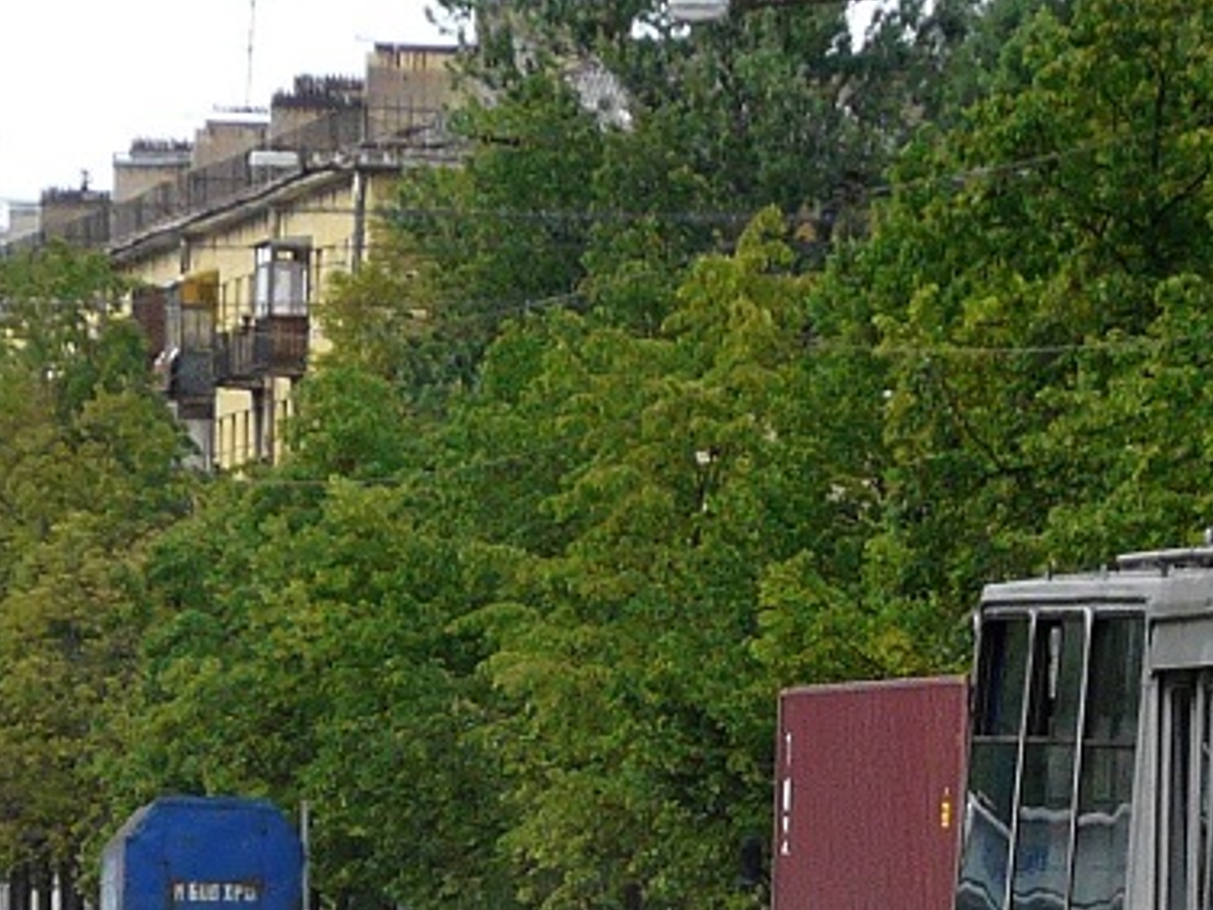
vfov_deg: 3.1
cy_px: 794
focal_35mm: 484
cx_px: 932
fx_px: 16960
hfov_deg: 4.1
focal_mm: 18.8
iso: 100
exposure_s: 1/250
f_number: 4
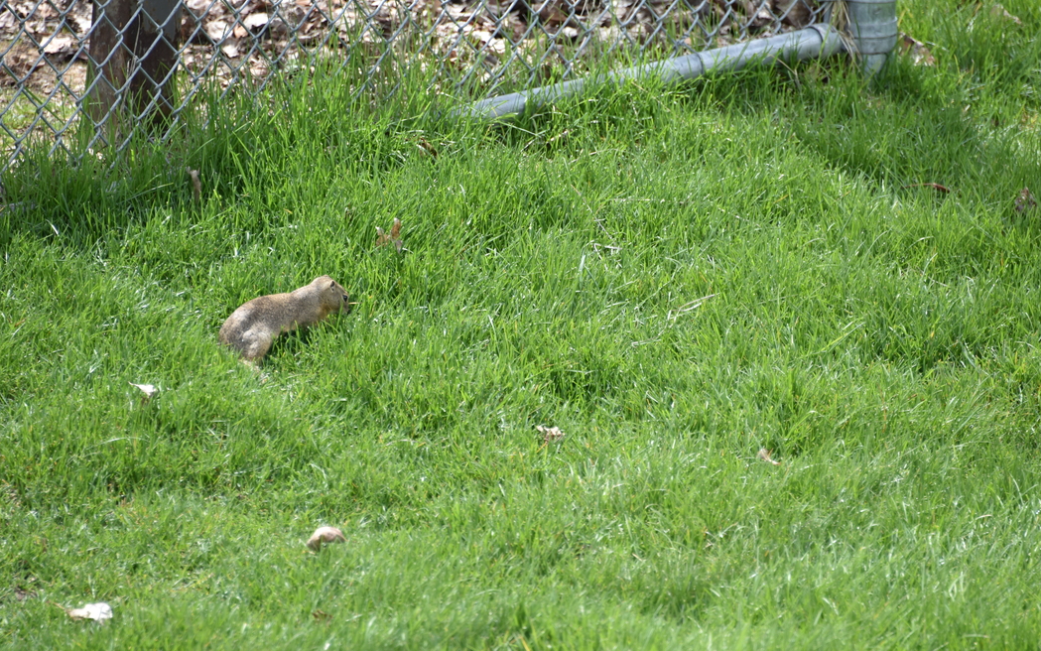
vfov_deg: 3.5
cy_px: 363
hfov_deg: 5.6
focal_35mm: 373
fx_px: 10584
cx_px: 513
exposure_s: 1/640
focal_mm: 300
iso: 280
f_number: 5.6
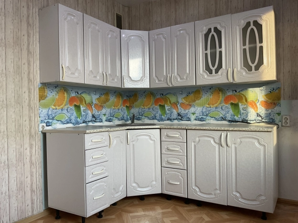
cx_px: 149
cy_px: 112
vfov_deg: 48.2
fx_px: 250
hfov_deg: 61.7
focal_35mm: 29
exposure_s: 1/50
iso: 50
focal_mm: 3
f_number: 1.8
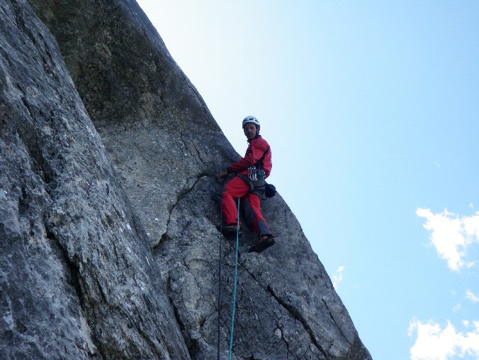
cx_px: 240
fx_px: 498
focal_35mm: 36
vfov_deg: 39.7
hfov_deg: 51.4
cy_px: 180
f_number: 5
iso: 50
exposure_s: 1/100
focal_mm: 6.53
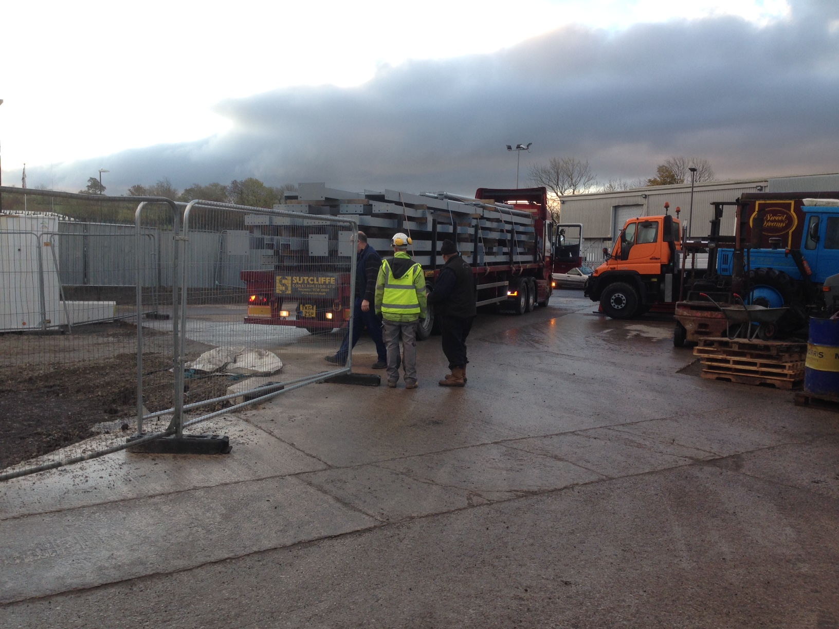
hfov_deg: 55.4
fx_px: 800
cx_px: 420
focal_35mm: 33
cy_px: 314
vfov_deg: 42.9
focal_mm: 4.12
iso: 50
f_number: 2.4
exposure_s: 1/188
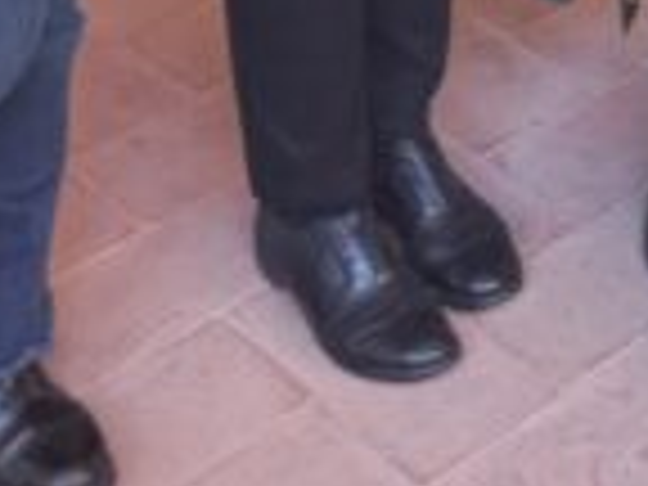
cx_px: 756
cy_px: -680
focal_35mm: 121
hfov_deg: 15.7
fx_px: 2265
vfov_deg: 10.5
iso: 80
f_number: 1.8
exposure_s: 1/50
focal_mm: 4.6
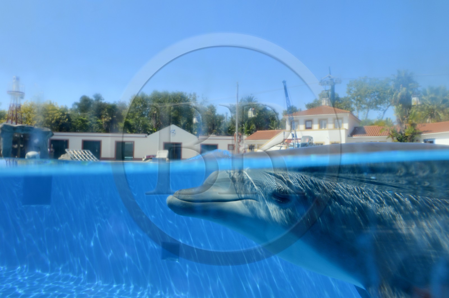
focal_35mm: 27
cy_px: 149
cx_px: 224
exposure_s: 1/640
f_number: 9
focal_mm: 27
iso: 200
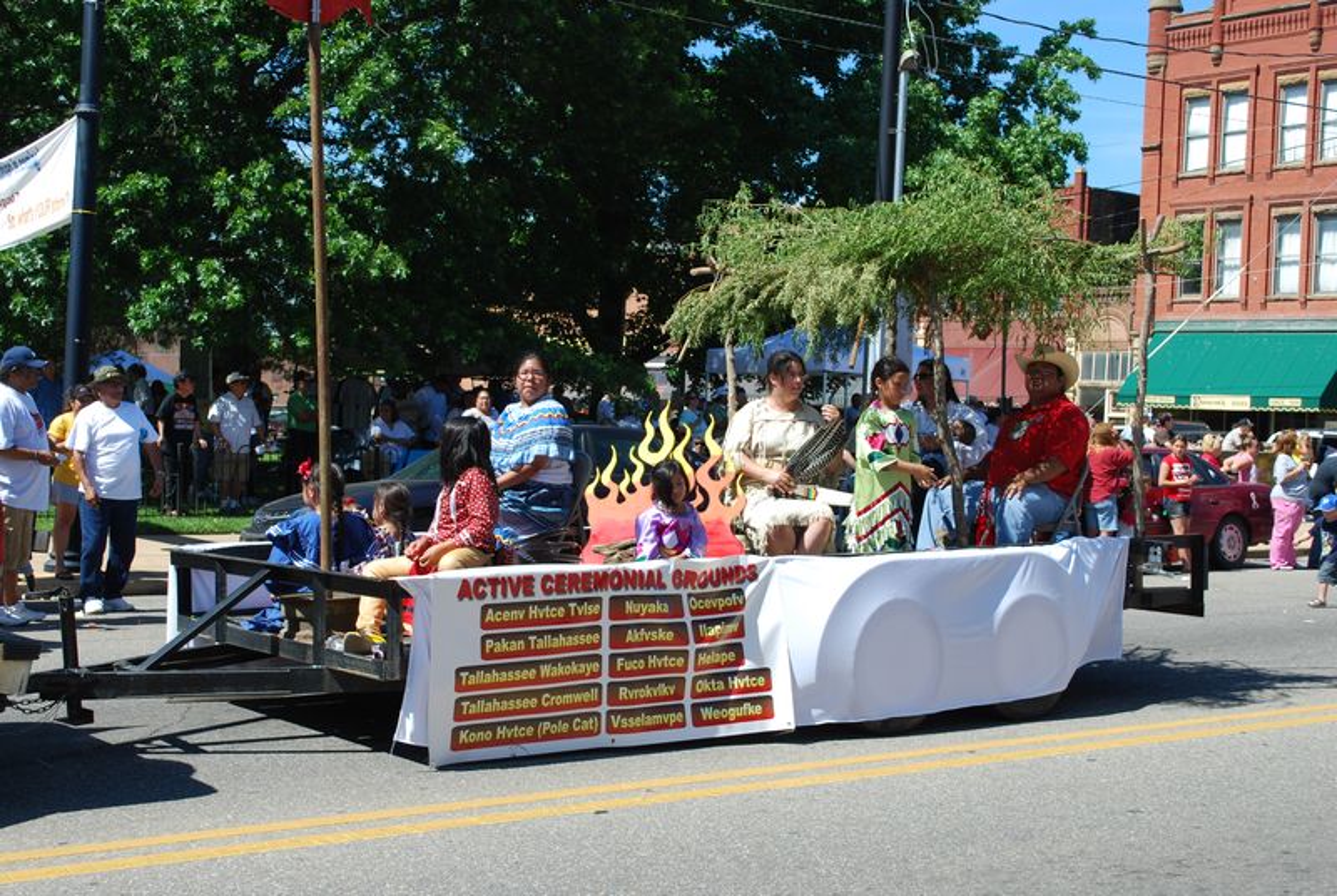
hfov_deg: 41.1
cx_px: 668
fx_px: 1785
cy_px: 448
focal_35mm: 48
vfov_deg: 28.2
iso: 100
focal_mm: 32
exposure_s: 1/160
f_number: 6.3
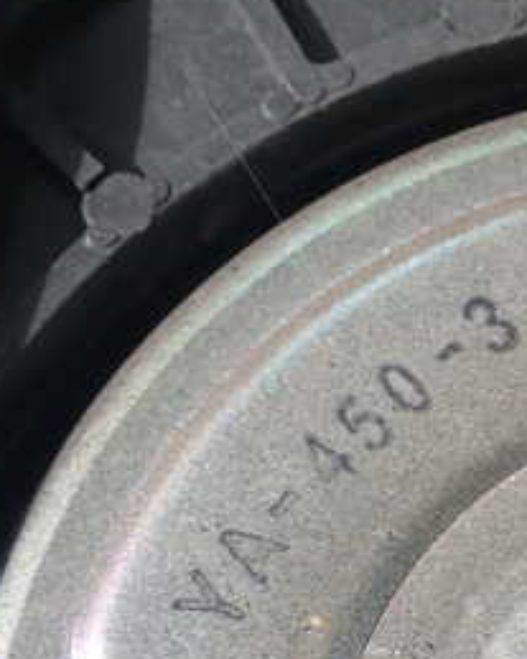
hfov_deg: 11.6
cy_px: 453
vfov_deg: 14.9
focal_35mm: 129
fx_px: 2517
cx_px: 687
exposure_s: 1/100
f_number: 3.5
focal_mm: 10.29
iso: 160
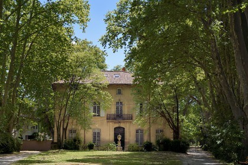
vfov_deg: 19.5
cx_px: 124
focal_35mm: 70
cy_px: 82
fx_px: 482
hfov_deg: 28.8
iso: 200
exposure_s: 1/200
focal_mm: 70
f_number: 9
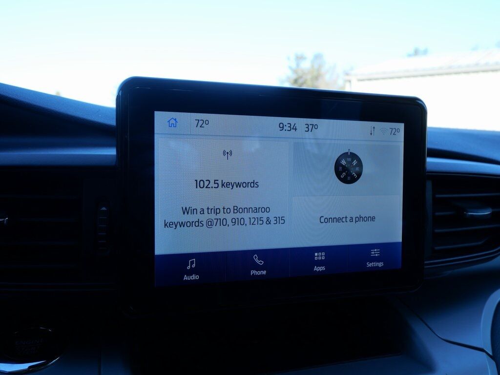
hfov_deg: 60.0
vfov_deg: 46.8
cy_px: 188
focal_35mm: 30
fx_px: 433
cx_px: 250
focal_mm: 15
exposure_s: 1/160
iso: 200
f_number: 5
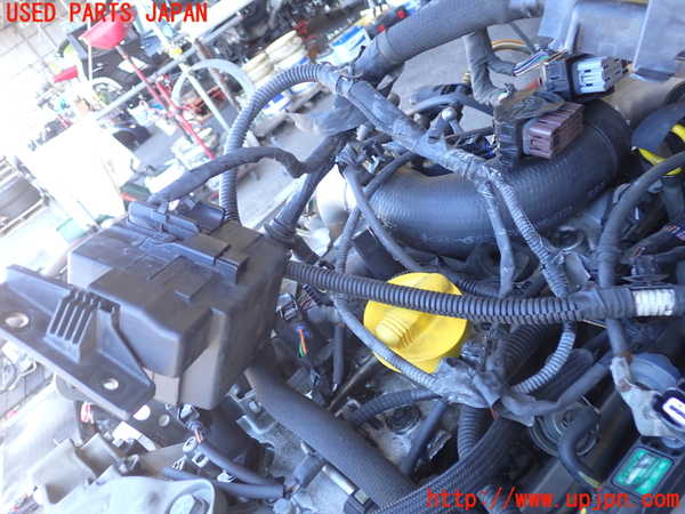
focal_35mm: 30
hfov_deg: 60.0
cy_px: 257
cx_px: 342
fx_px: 594
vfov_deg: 46.8
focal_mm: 5.4
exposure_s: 1/50
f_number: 2.3
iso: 200
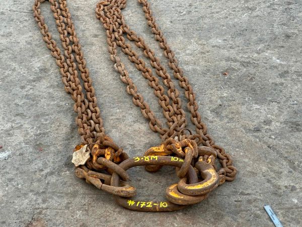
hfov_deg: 25.3
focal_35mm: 77
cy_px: 114
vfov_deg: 19.1
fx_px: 672
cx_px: 151
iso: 32
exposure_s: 1/181
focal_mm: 9
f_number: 2.8
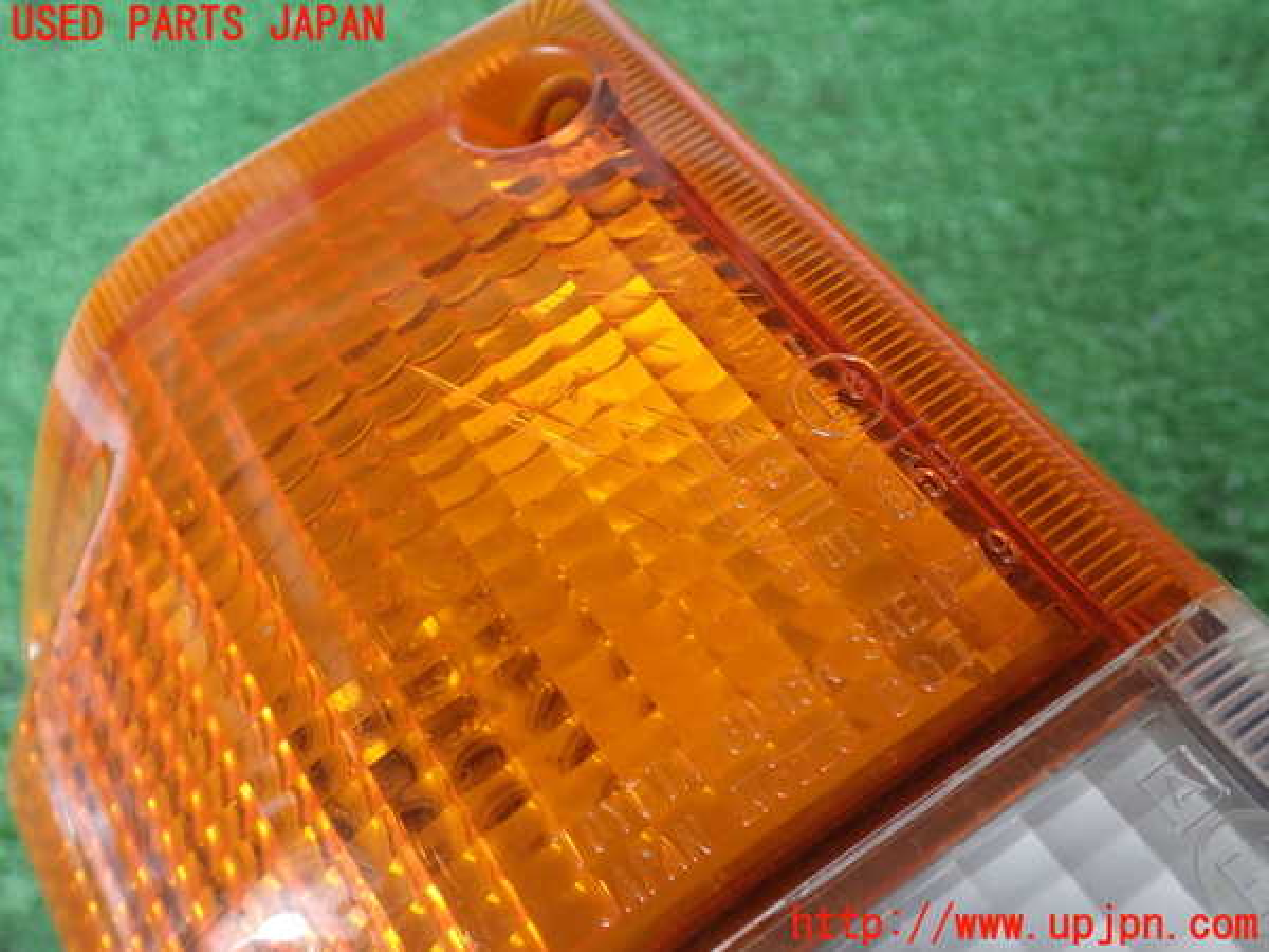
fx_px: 1320
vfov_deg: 39.7
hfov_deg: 51.4
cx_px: 634
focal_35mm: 36
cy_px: 476
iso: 200
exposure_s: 1/50
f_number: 2.5
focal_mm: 6.37
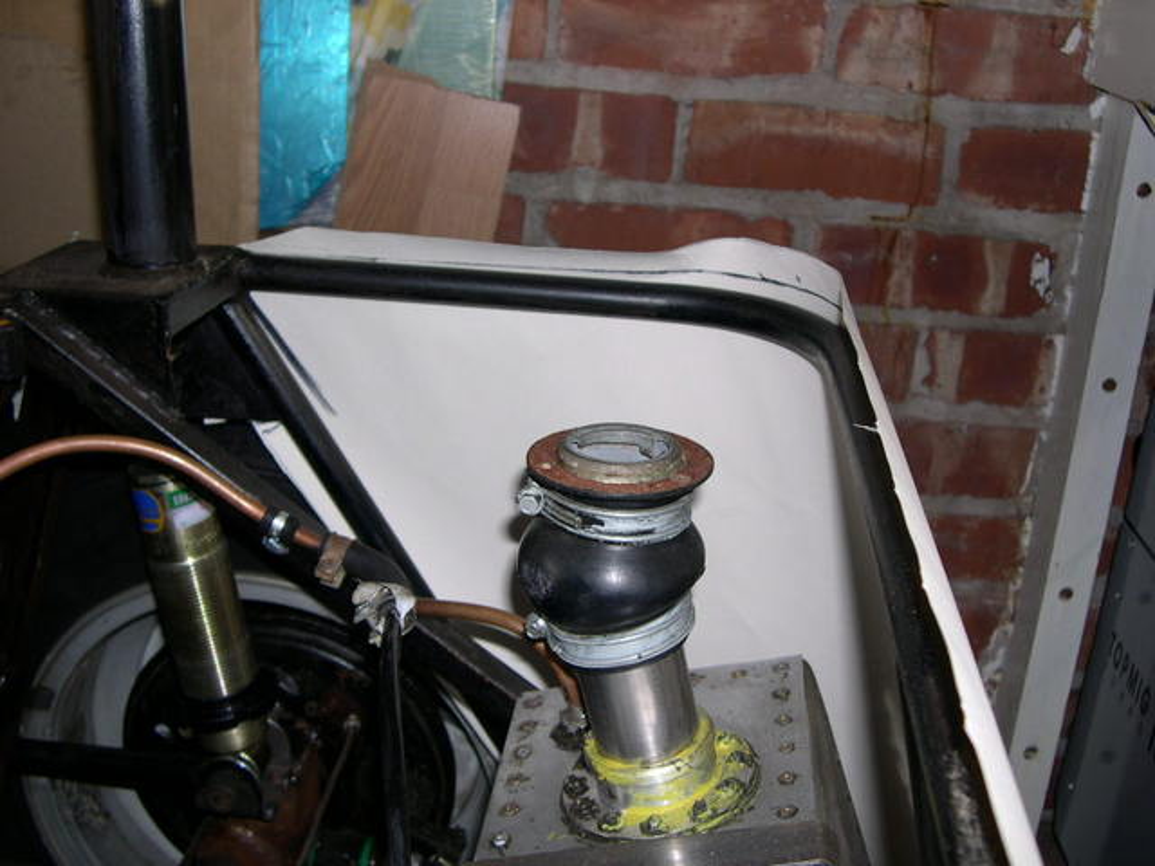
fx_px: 1268
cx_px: 578
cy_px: 433
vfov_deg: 37.7
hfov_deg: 49.0
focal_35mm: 38
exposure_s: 1/60
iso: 100
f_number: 2.8
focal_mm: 8
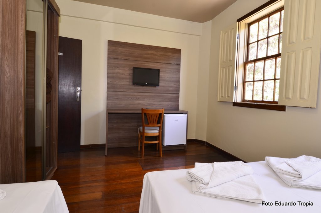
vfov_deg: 63.0
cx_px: 160
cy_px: 106
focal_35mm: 20
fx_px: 174
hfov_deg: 85.5
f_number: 11
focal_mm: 13
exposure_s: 1/3
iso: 100
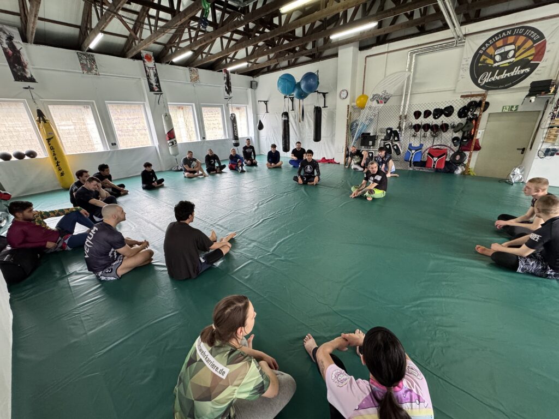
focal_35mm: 14
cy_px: 210
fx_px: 226
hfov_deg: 102.1
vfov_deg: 85.7
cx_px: 280
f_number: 2.2
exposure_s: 1/100
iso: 250
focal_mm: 2.22
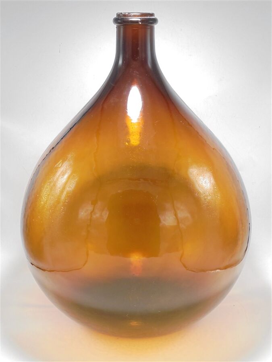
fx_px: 513
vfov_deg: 38.9
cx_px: 136
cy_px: 181
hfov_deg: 29.7
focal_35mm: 49
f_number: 4.8
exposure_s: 1/30
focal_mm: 8.9
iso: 200
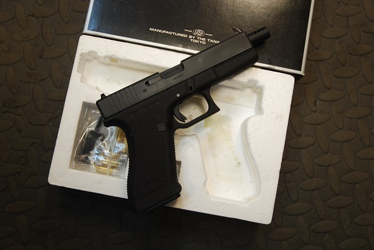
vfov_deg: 30.9
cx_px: 187
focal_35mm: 44
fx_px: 452
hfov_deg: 44.9
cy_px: 125
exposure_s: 1/30
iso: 320
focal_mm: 29
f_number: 4
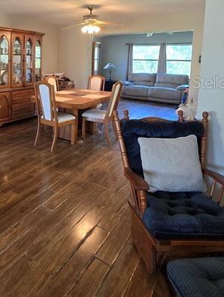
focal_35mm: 25
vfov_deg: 65.9
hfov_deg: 51.8
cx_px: 48
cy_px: 82
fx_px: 215
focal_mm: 2.2
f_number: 2.2
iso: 250
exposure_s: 1/60
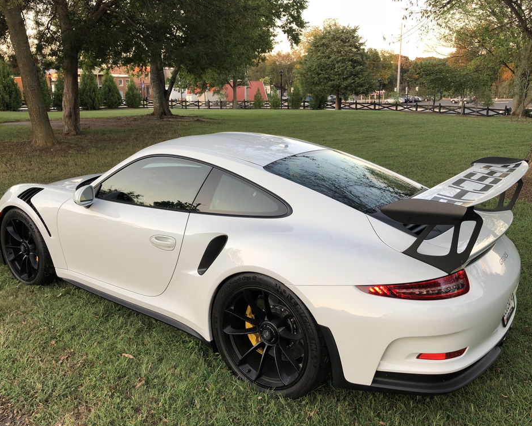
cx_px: 263
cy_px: 212
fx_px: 472
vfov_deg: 48.5
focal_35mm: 30
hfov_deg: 58.8
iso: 40
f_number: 1.8
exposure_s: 1/90
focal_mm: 4
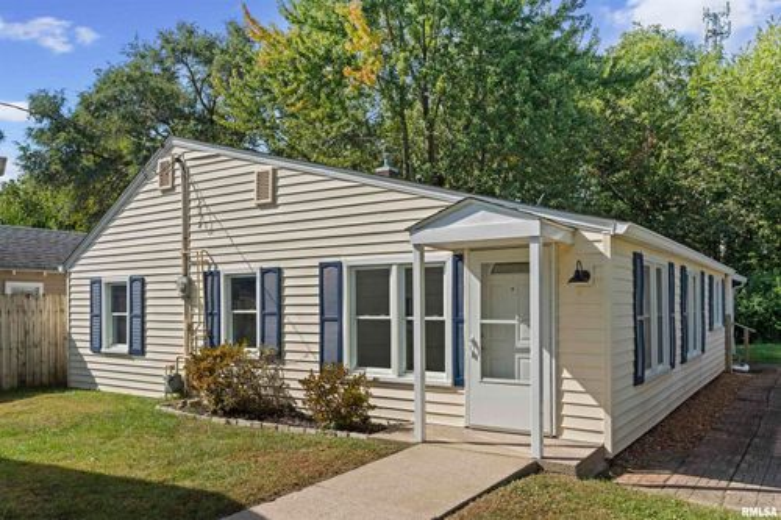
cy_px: 260
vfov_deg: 46.4
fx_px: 607
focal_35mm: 28
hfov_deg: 65.5
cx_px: 390
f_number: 9
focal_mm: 28
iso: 400
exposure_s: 1/60
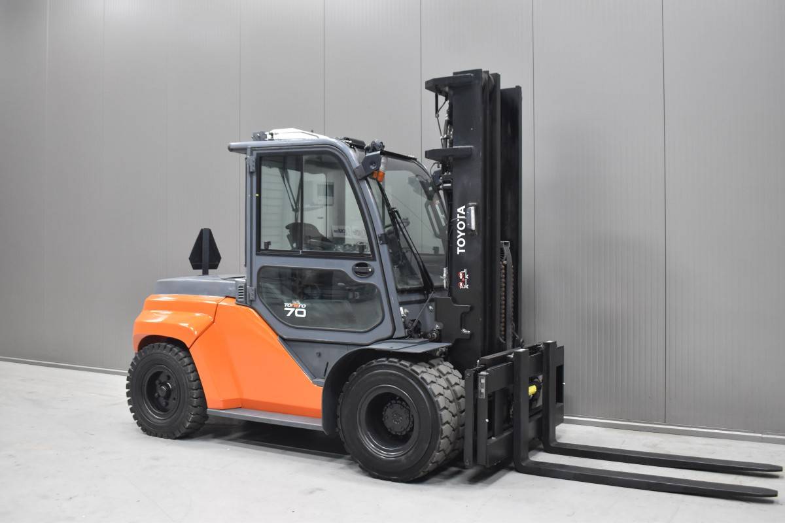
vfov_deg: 38.4
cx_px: 392
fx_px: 752
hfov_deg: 55.1
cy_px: 262
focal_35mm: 34
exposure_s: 1/40
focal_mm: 23
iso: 1600
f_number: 4.5
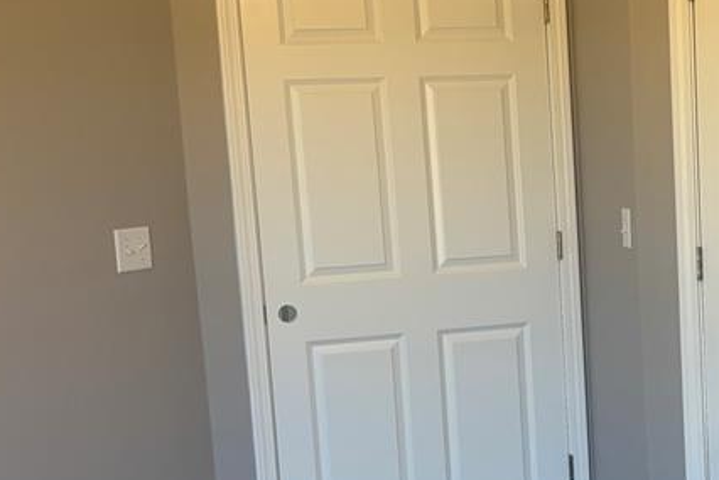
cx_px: 655
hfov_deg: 29.6
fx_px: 1298
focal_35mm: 65
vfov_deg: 20.9
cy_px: 314
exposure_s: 1/120
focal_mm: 5.96
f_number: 1.6
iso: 100
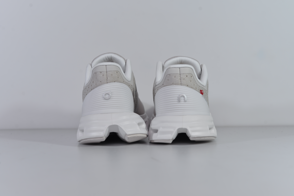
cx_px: 147
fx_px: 408
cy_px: 98
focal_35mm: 50
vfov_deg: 27.0
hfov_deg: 39.6
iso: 100
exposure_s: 1/320
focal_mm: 50
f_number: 5.6
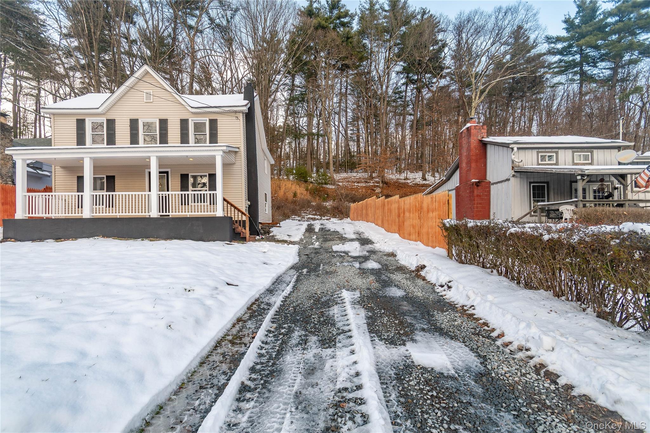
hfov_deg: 100.4
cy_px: 216
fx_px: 271
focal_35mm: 15
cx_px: 325
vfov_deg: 77.3
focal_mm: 10
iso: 100
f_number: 5.6
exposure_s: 1/125
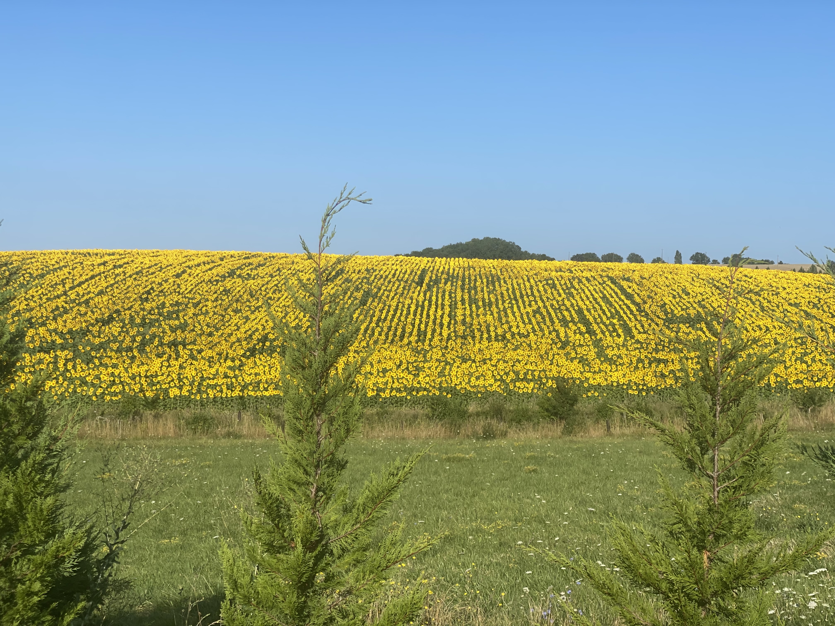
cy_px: 313
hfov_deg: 36.8
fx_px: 1254
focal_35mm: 52
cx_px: 418
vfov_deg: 28.0
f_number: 2
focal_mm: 6
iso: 20
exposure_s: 1/1653
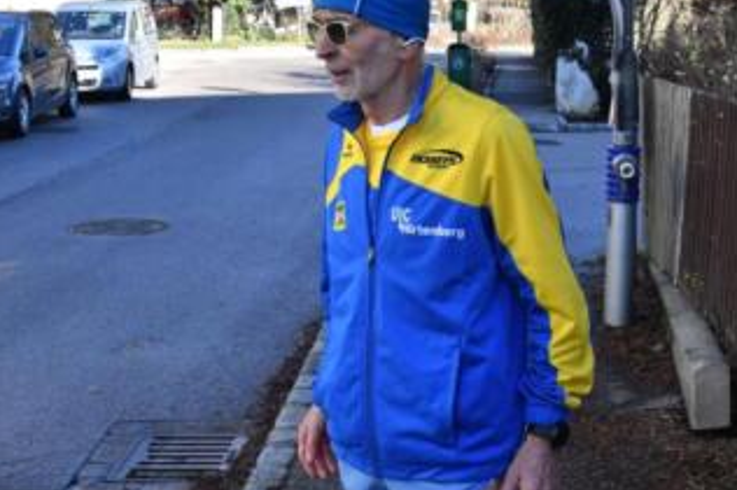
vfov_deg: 23.7
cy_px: 214
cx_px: 448
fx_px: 1166
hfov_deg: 34.9
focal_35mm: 57
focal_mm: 24
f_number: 13
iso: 2000
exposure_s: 1/640
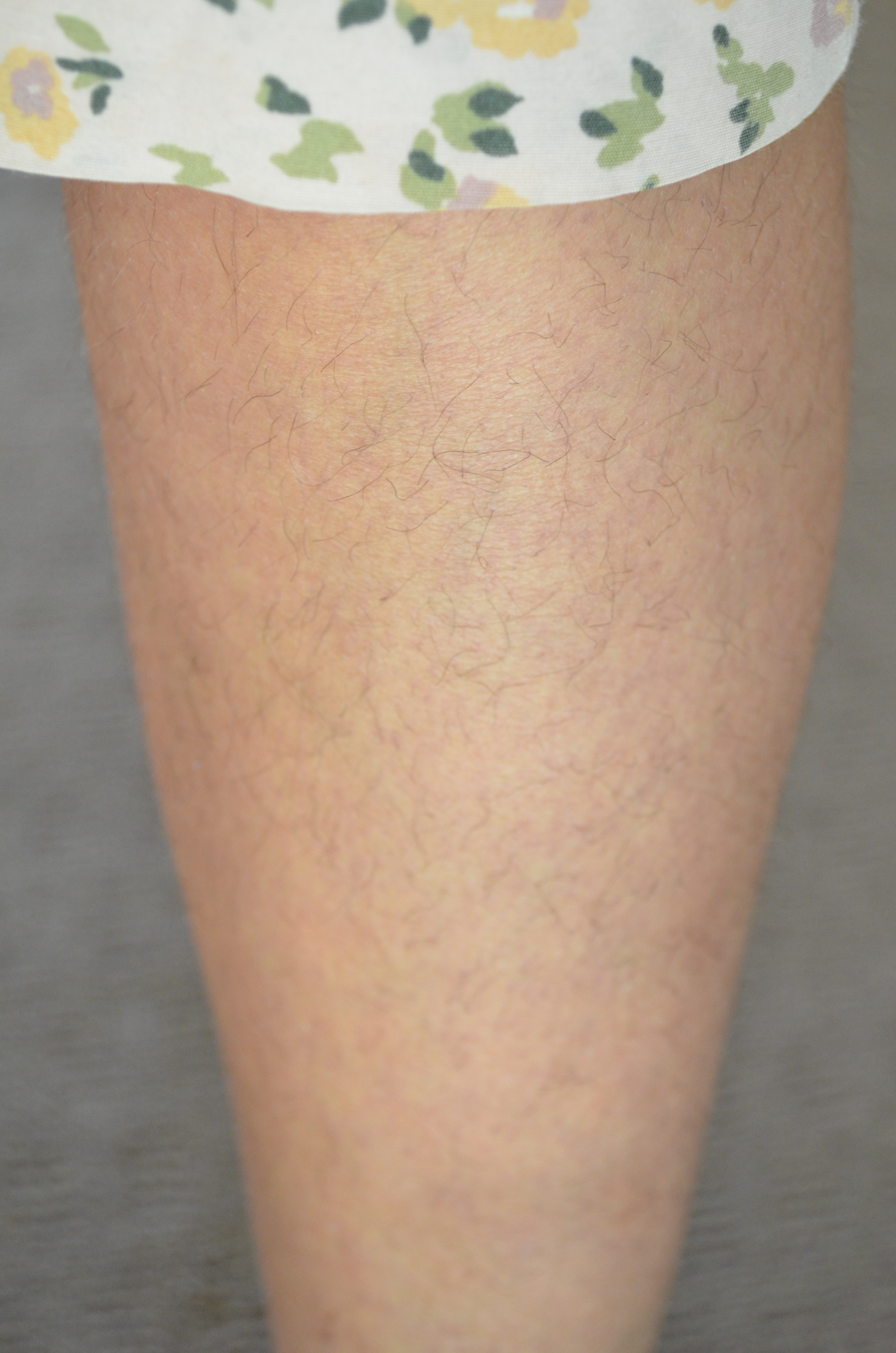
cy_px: 676
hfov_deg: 23.7
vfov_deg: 35.1
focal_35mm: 57
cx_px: 448
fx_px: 2137
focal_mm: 38
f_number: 5
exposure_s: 1/40
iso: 1600
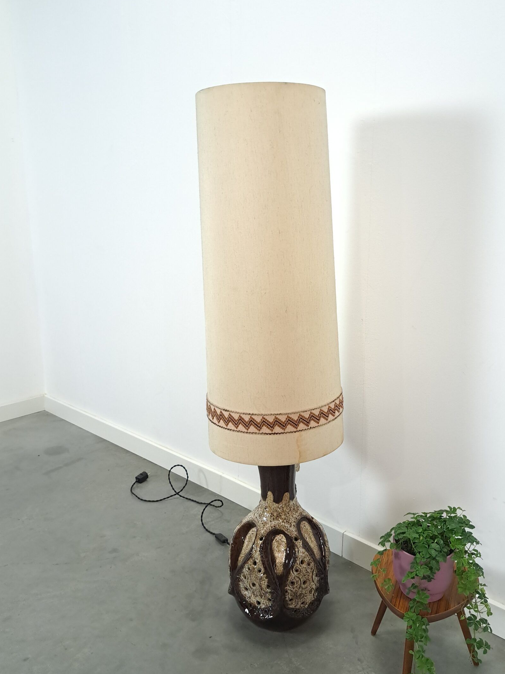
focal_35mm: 29
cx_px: 289
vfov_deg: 61.7
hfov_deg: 48.1
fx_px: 564
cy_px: 331
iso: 400
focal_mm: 5.23
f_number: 1.8
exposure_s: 1/100
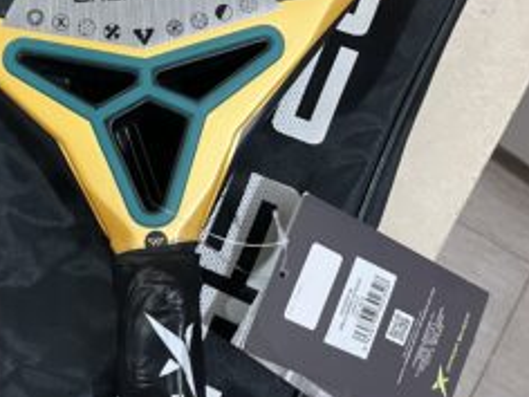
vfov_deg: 32.1
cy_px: 85
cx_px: 161
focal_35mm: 44
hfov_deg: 42.2
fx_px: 672
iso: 500
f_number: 1.6
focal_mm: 5.1
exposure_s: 1/50
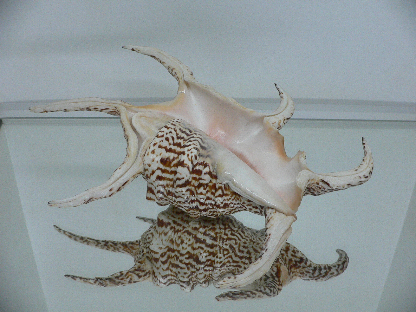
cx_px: 208
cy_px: 156
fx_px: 421
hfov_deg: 52.6
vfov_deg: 40.7
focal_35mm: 35
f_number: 2.8
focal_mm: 4.6
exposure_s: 1/60
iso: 200
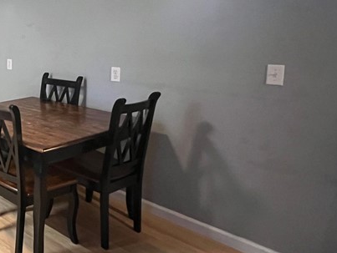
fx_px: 322
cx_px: -61
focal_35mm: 33
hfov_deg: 40.3
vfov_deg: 42.3
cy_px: 80
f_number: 1.8
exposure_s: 1/40
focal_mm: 1.57
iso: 1250
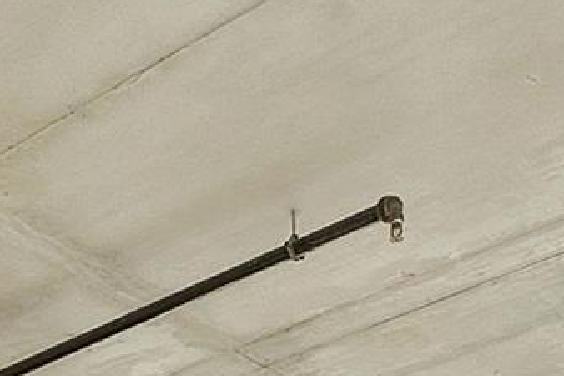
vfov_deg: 10.5
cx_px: 48
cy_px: 1094
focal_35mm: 97
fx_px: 1519
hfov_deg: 20.6
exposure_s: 1/500
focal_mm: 16
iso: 320
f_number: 9
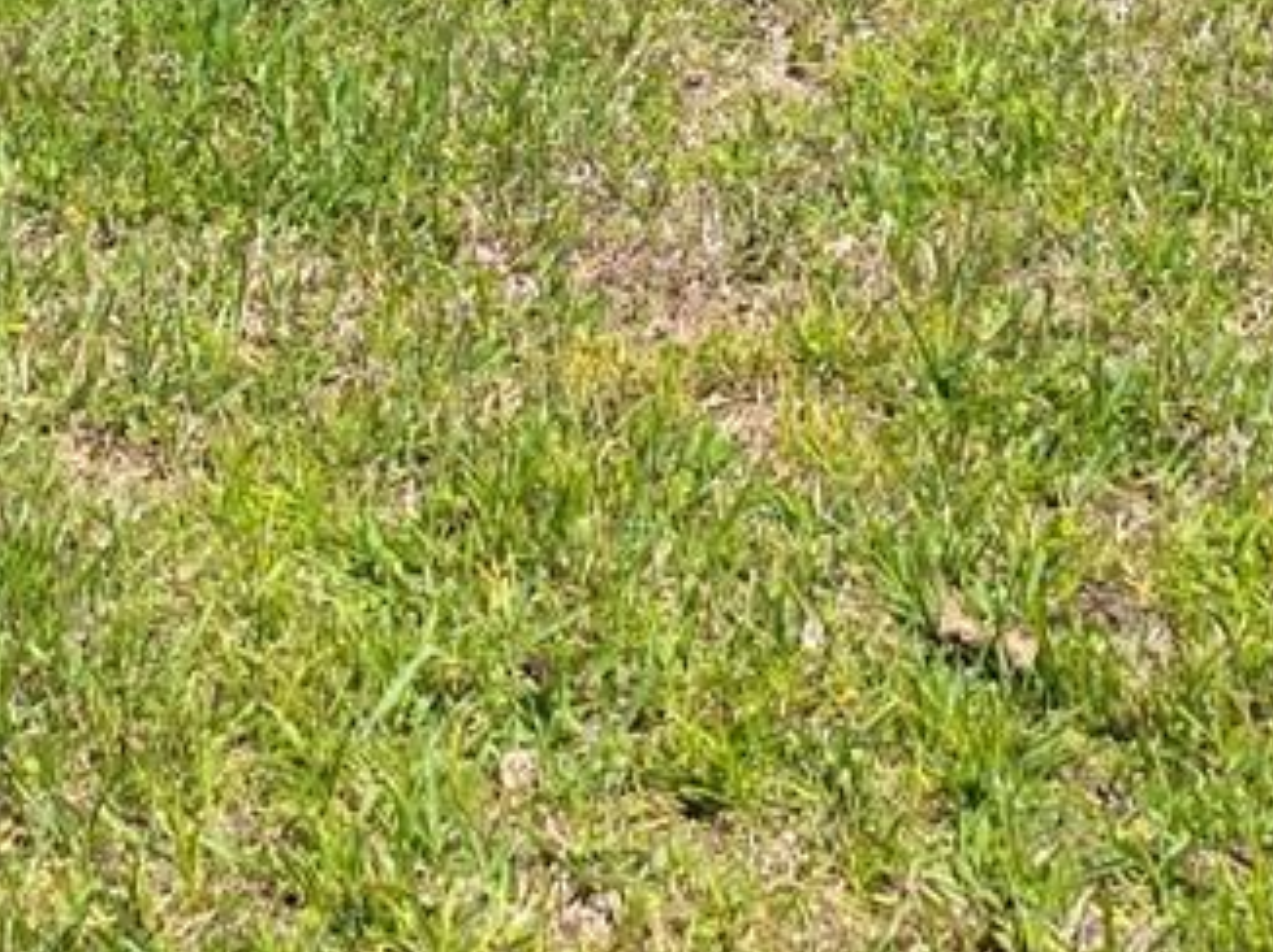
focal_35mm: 113
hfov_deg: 17.4
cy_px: -74
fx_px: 4153
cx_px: 523
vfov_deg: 12.9
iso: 80
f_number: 1.7
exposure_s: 1/5608
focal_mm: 6.3
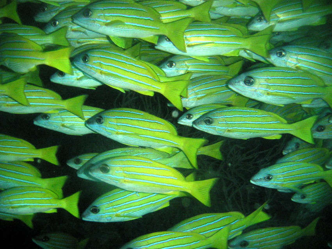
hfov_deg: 49.0
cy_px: 124
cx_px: 166
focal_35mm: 38
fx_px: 364
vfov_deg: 37.7
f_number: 2.8
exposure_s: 1/45
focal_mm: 6
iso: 160
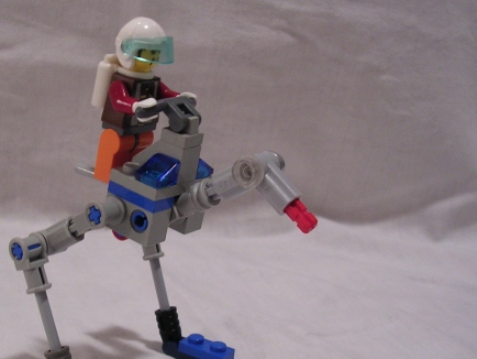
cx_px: 148
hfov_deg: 33.9
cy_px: 219
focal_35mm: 56
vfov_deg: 26.1
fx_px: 772
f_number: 2.8
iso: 223
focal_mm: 5.8
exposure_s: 1/3.6
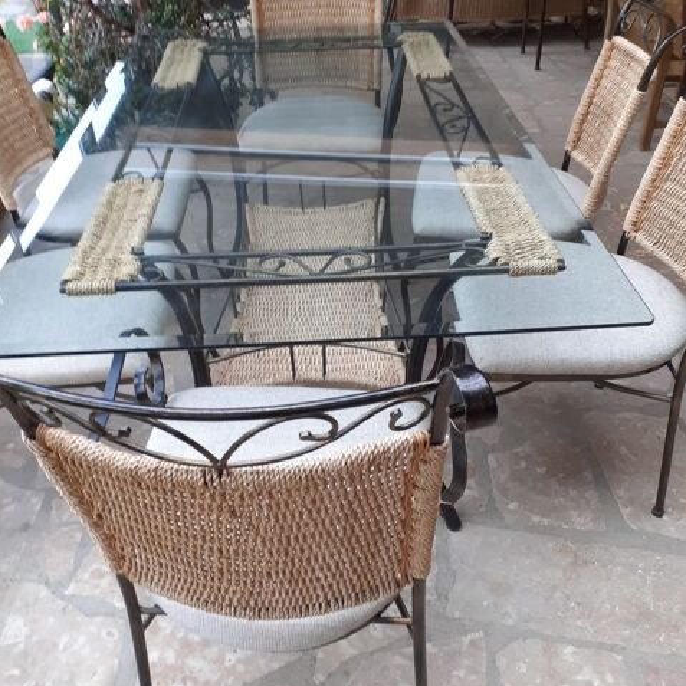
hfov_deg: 51.1
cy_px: 357
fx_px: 717
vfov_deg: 51.1
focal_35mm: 32
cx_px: 344
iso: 80
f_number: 1.9
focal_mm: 3.6
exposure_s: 1/50
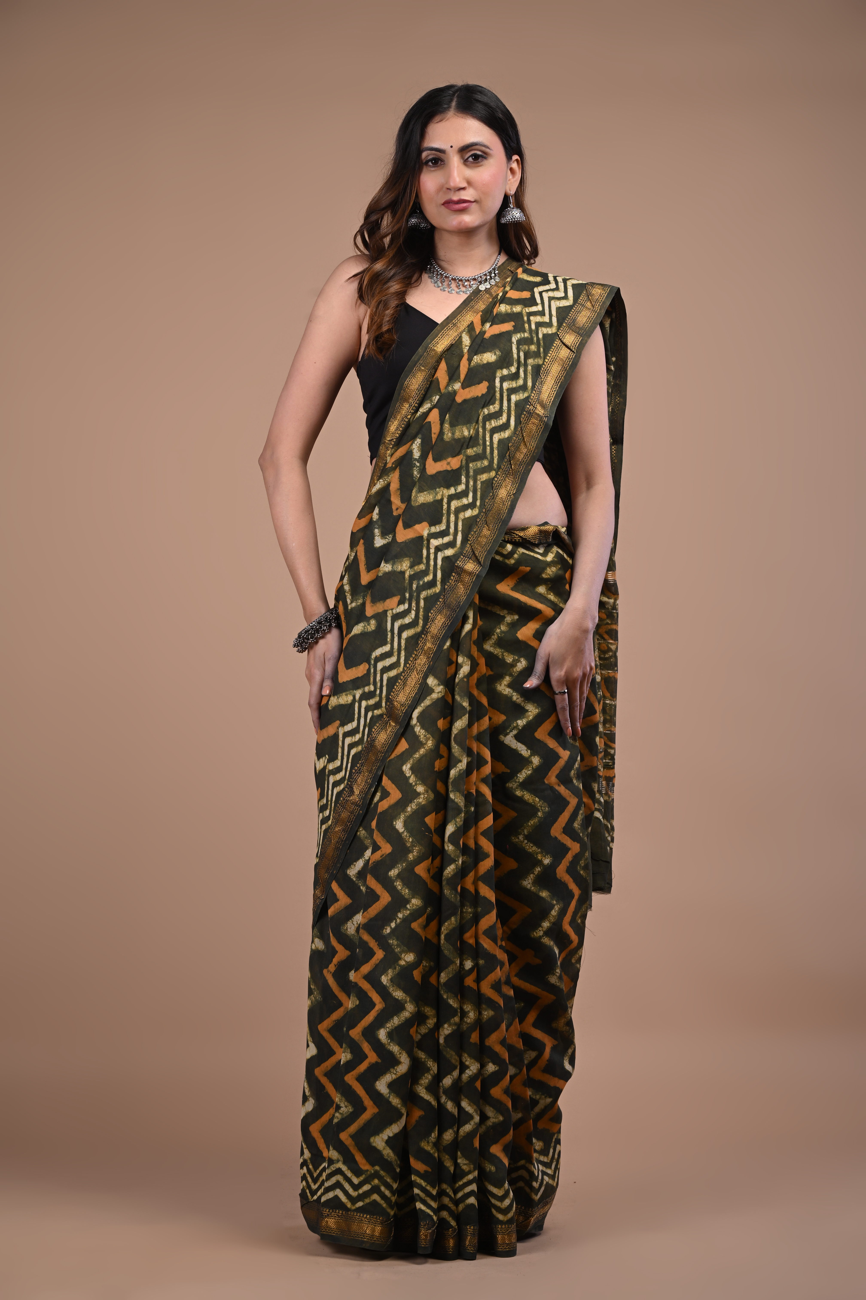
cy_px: 650
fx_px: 2526
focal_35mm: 70
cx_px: 433
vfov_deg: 28.8
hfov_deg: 19.5
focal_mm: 70
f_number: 9
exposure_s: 1/125
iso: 200
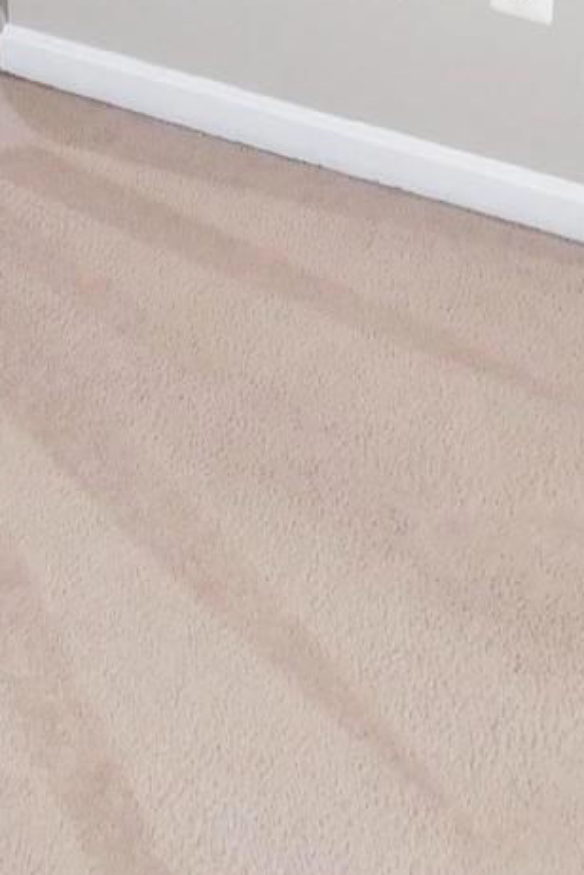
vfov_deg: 20.0
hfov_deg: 16.1
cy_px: -555
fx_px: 2020
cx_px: -15
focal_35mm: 83
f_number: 3
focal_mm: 4.1
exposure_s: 1/30
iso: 160
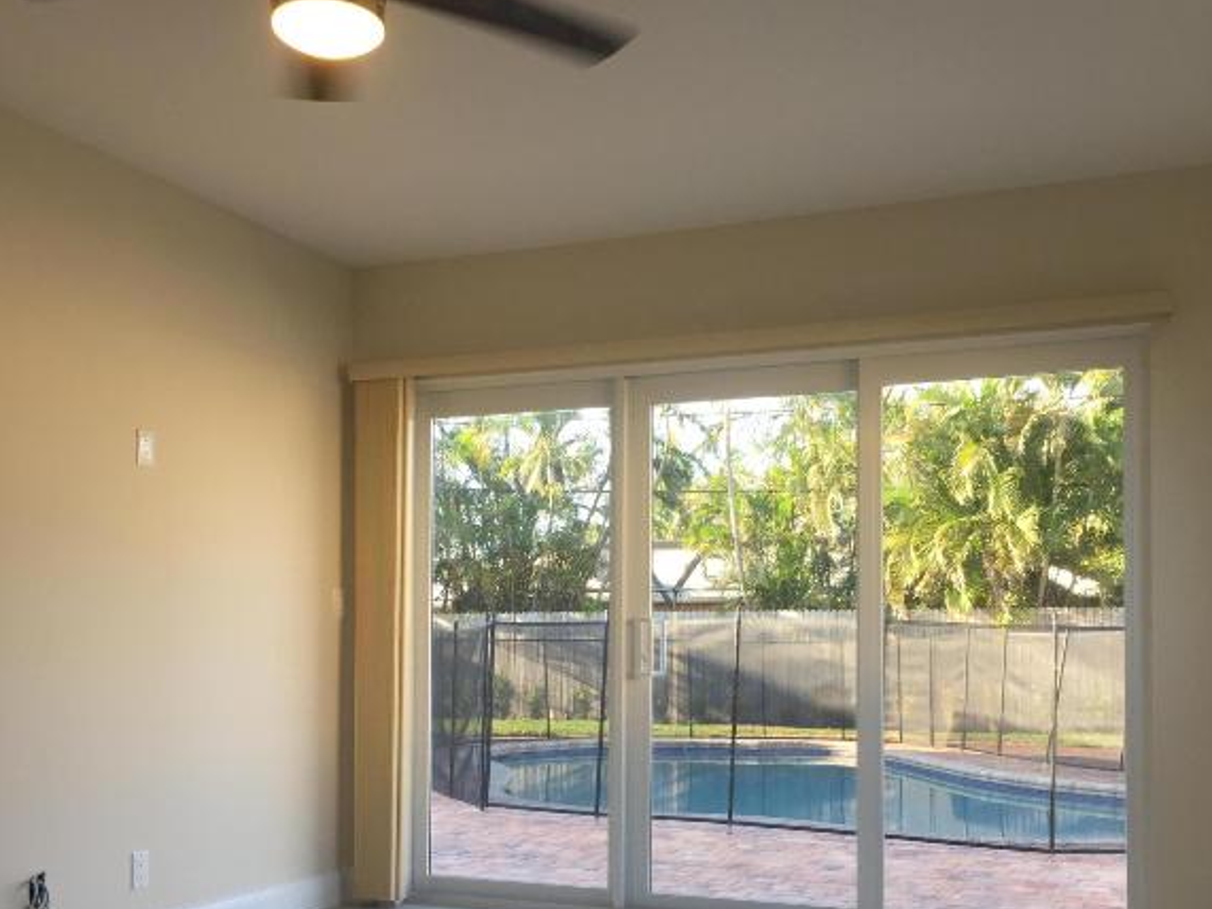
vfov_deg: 36.2
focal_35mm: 39
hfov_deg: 47.9
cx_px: 607
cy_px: 646
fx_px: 1365
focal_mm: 4.15
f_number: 2.2
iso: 32
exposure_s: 1/60
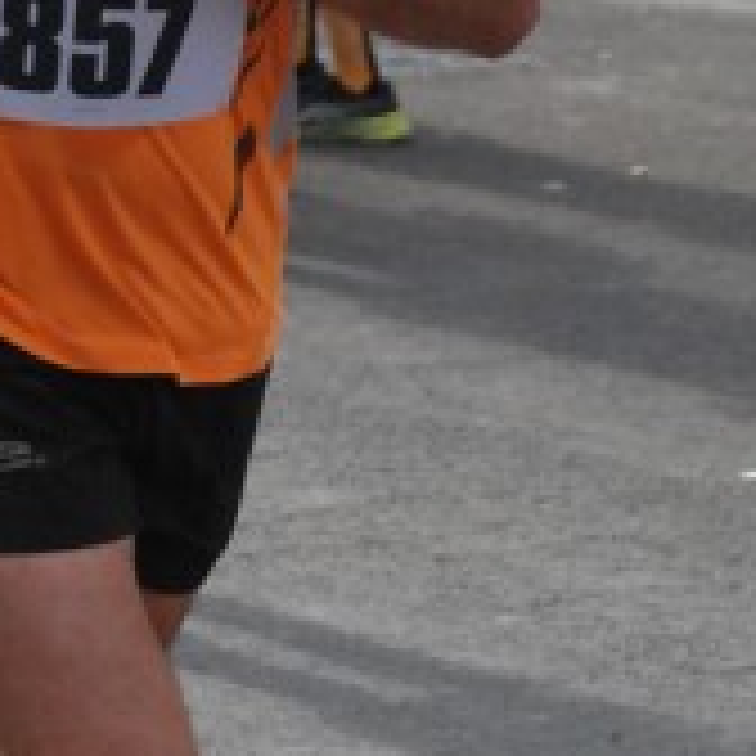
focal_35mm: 301
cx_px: 187
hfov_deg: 5.8
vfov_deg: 5.8
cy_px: 122
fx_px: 7437
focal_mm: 66
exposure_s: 1/1000
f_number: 5.3
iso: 1000
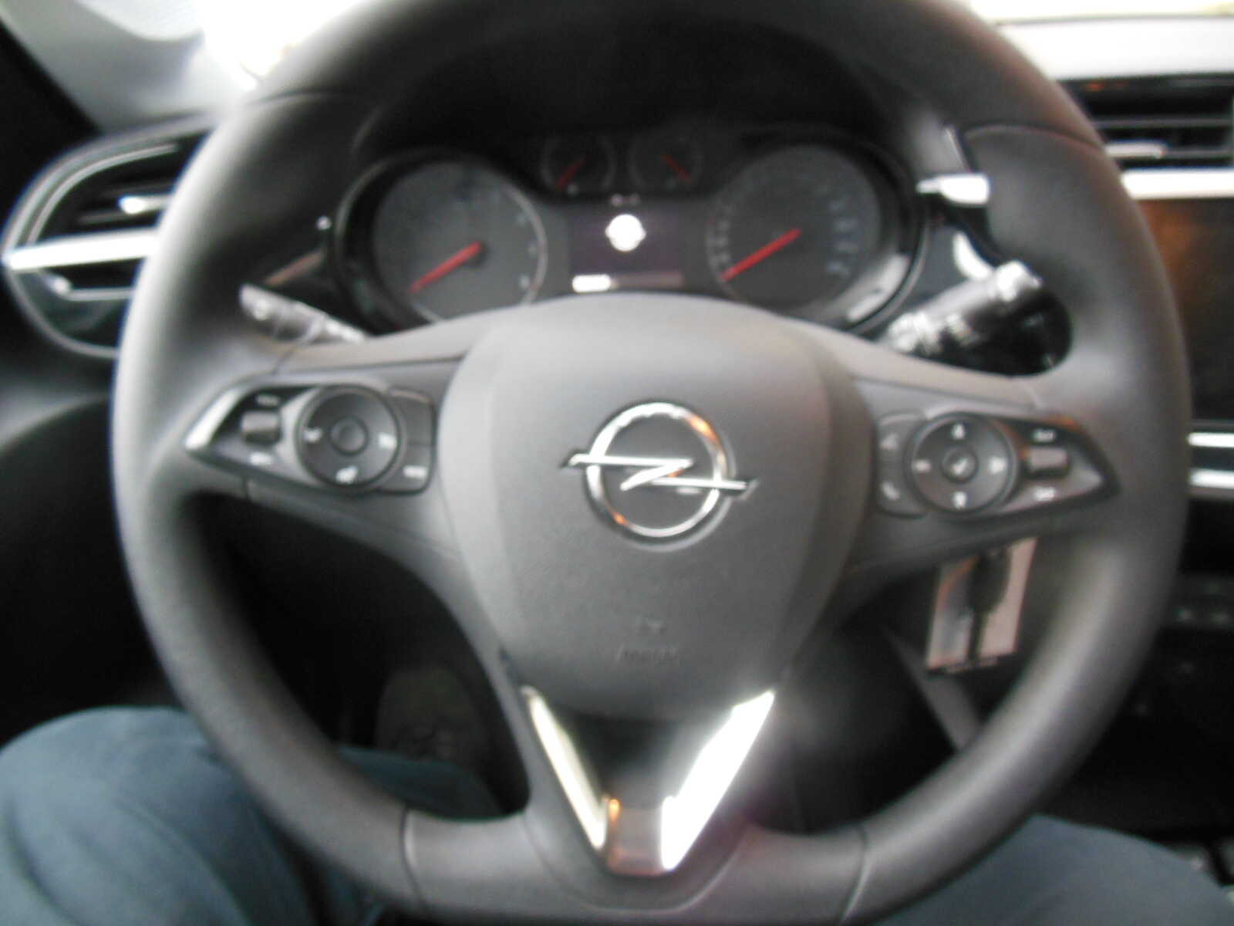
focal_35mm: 25
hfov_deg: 69.4
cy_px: 463
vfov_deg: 54.9
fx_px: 891
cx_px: 617
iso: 400
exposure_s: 1/15
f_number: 3.2
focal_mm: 4.5
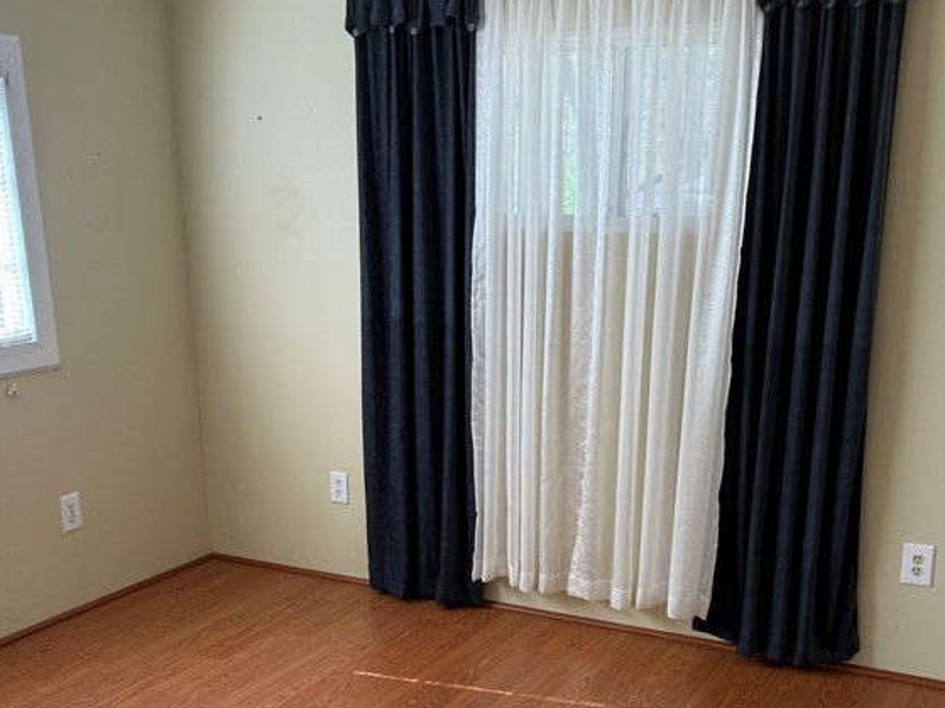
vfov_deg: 32.1
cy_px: 558
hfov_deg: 42.9
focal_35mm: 44
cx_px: 438
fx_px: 1201
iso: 80
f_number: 1.78
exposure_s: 1/120
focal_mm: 6.76
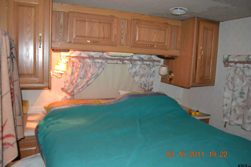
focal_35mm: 27
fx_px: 188
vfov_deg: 47.9
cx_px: 126
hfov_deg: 67.4
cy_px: 84
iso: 3200
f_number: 3.5
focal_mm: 18
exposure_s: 1/60
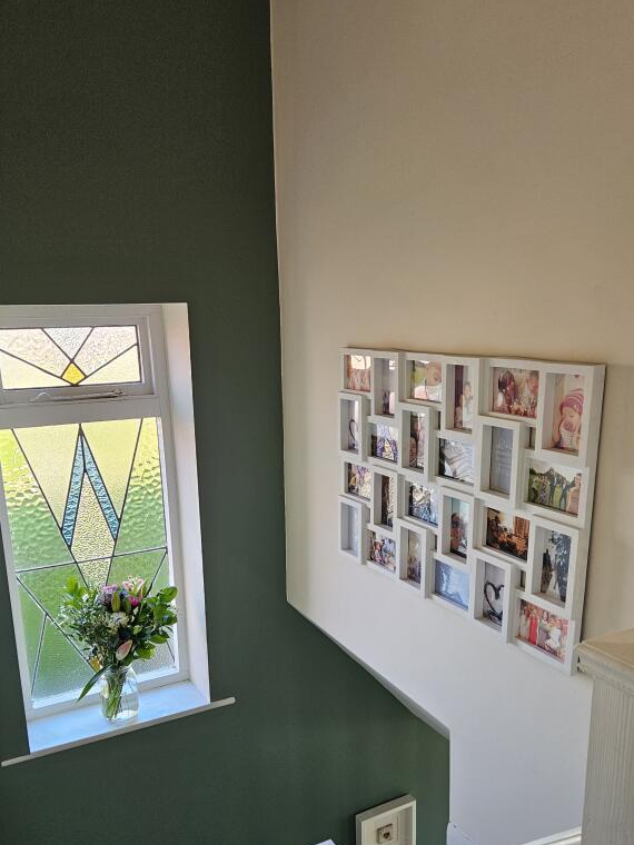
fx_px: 757
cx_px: 320
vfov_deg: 57.7
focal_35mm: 31
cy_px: 520
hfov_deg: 45.4
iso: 80
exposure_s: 1/100
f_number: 1.8
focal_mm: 5.4
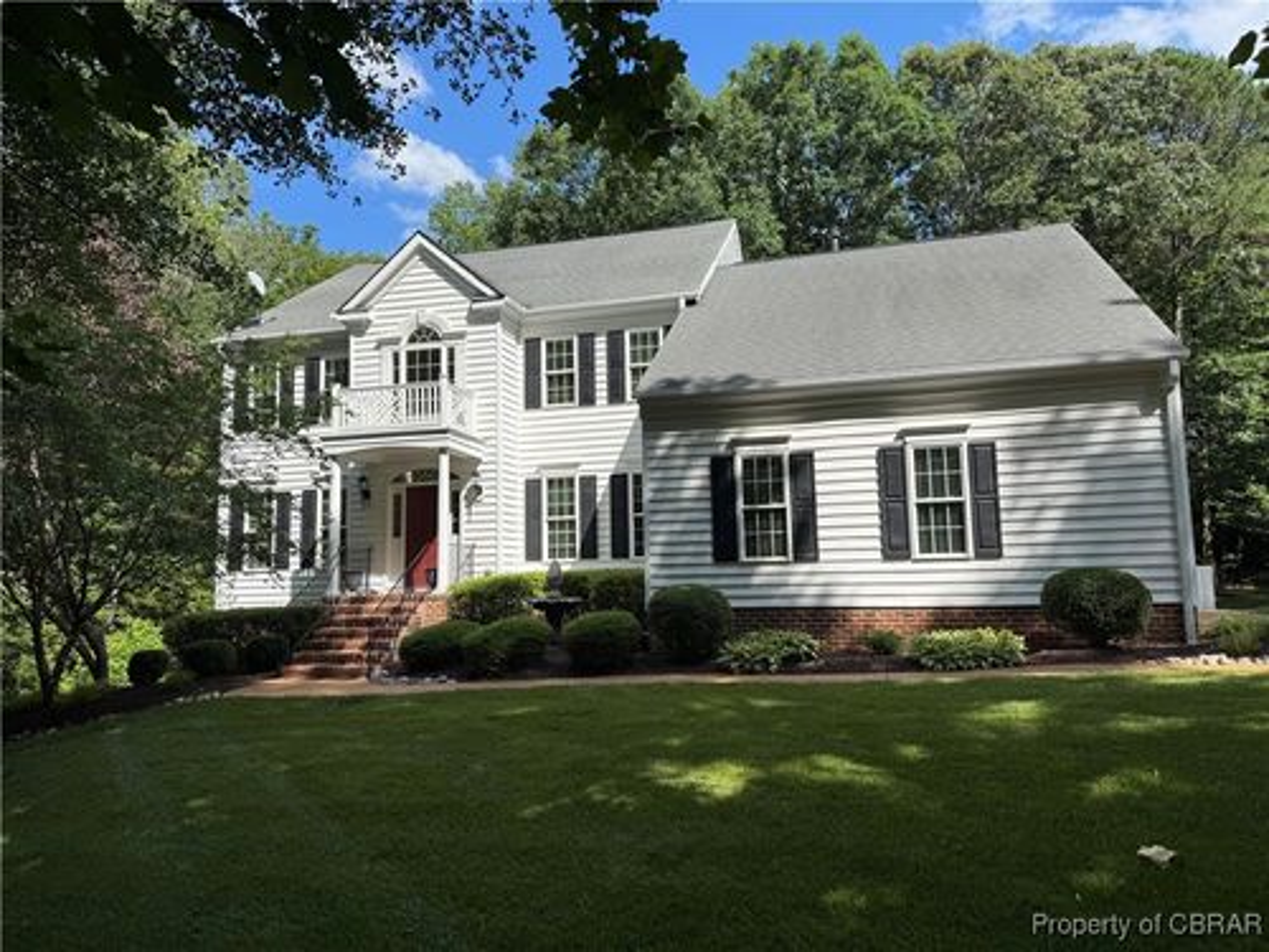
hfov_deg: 71.6
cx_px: 634
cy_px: 476
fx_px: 880
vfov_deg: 56.8
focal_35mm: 24
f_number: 1.78
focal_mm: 6.76
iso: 80
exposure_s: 1/3096
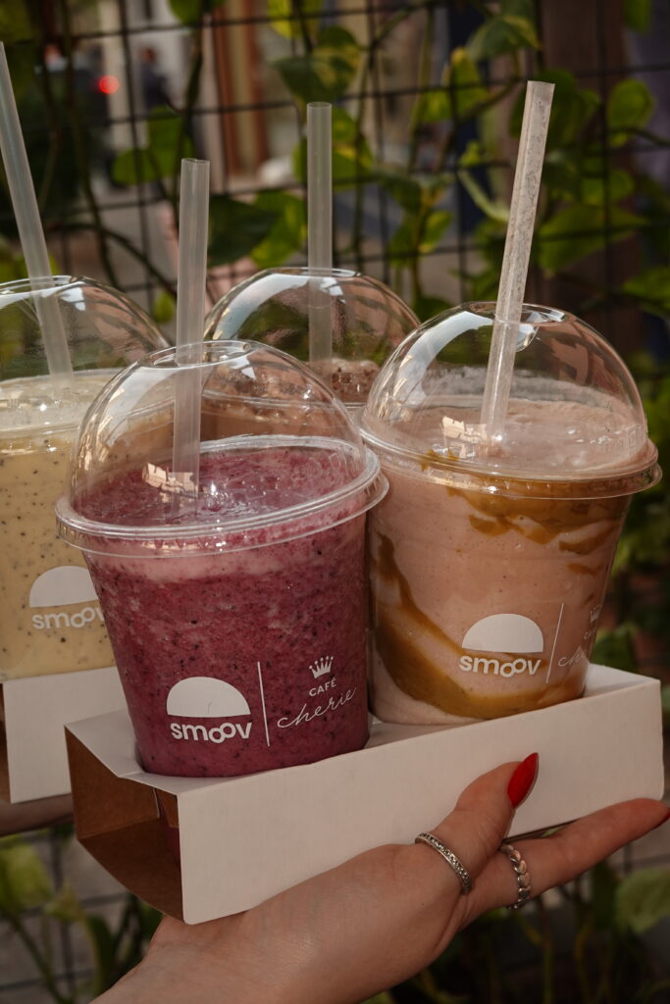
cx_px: 335
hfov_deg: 18.9
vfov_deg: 28.1
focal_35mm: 72
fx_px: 2009
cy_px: 502
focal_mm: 26.37
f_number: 4
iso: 100
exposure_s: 1/160
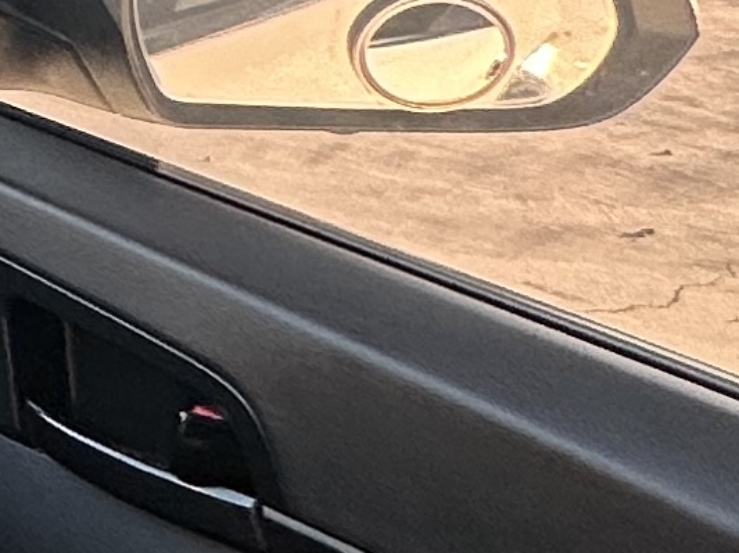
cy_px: 96
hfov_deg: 11.1
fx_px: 2261
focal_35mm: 106
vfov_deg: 13.9
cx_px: -1506
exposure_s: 1/99
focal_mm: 2.22
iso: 40
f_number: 2.2
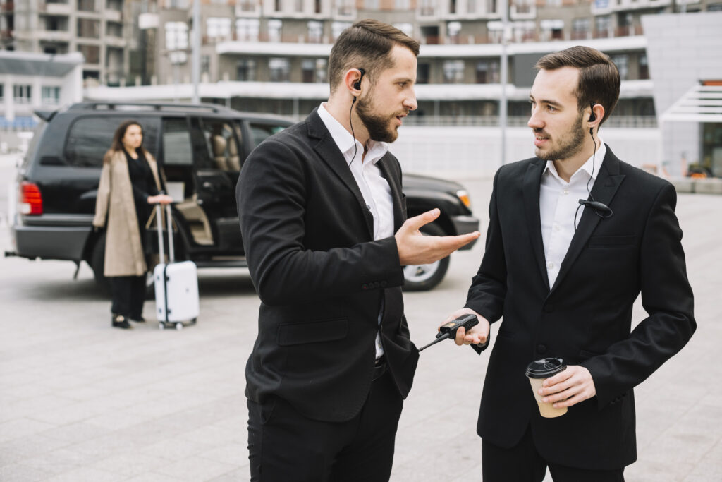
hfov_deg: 39.6
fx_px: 1003
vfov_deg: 27.0
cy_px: 241
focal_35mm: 50
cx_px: 361
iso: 500
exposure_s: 1/160
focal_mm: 50
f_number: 3.5
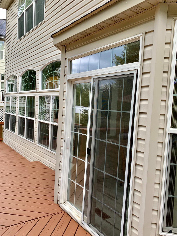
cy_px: 121
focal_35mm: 30
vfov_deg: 60.0
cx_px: 93
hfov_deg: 46.8
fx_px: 205
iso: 25
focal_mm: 4.25
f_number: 1.8
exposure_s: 1/137
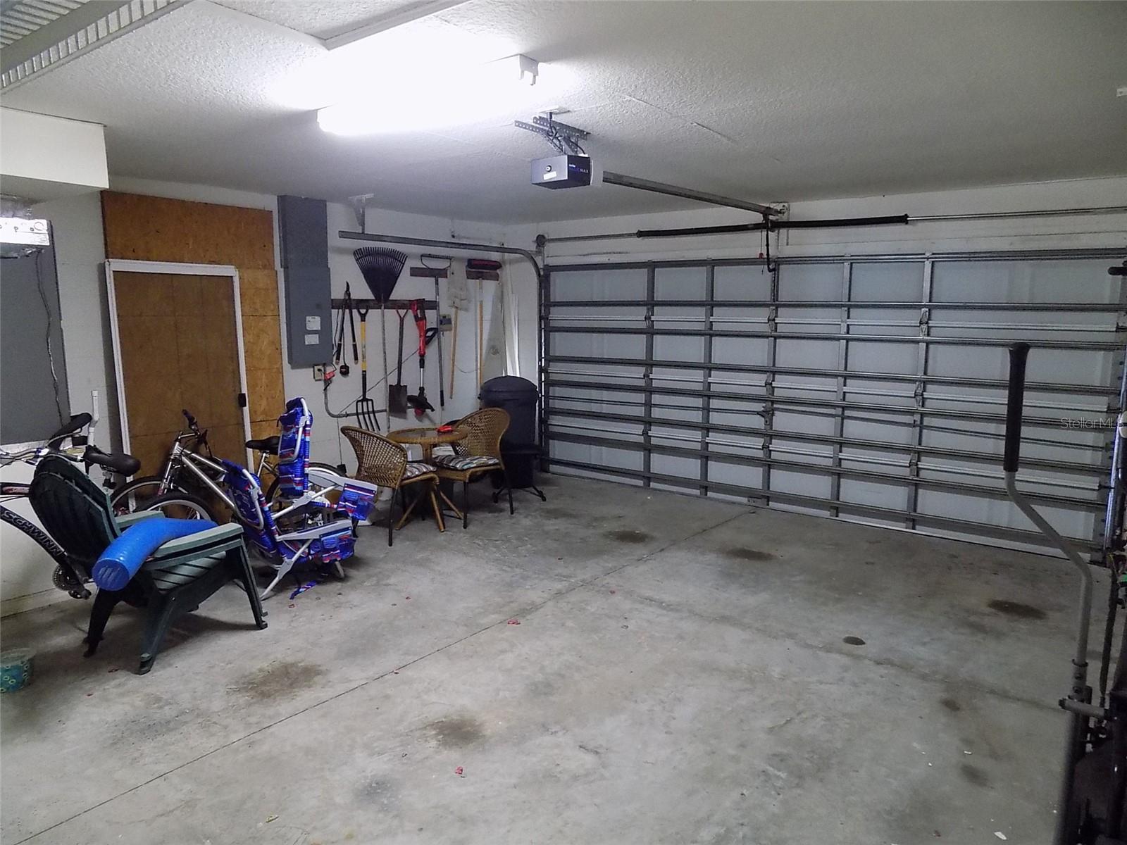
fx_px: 749
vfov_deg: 58.9
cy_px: 422
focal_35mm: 23
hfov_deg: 73.9
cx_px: 564
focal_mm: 4
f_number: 3.1
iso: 400
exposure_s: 1/15
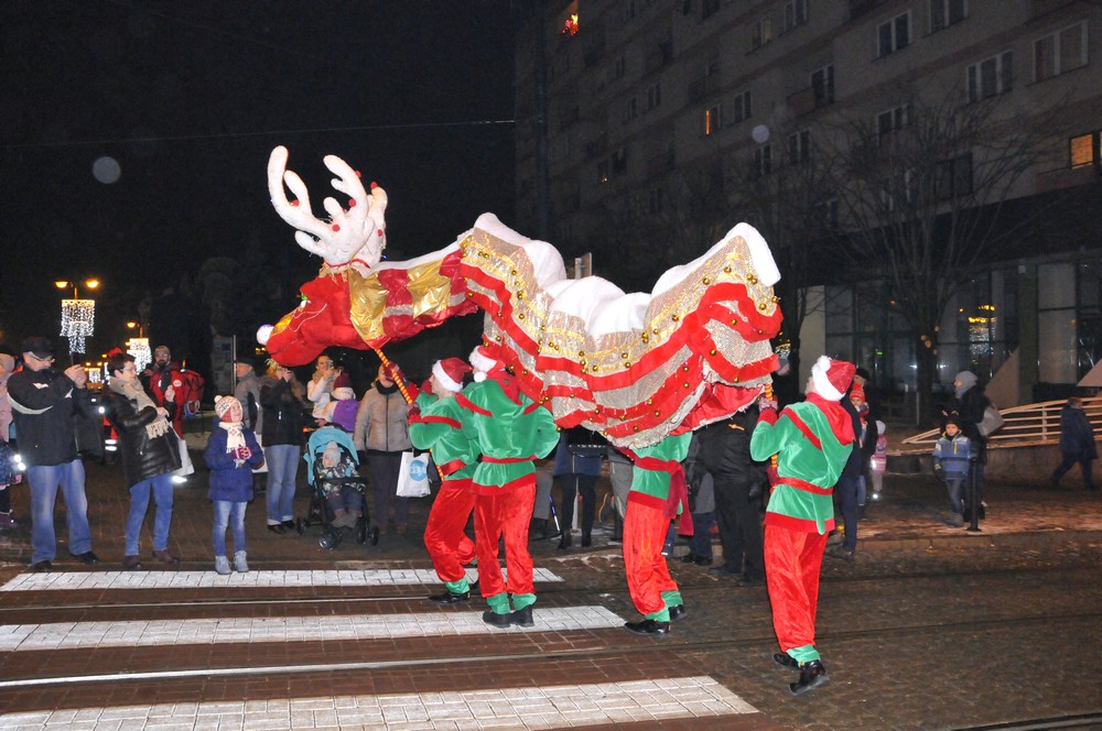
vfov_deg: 47.8
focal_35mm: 27
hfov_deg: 67.4
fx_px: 825
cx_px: 551
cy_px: 366
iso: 3200
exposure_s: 1/60
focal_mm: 18
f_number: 6.3
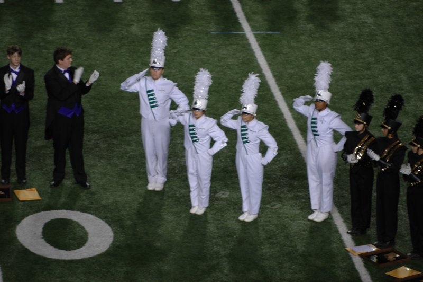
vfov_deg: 4.6
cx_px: 212
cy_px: 141
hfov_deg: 6.9
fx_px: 3522
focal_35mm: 300
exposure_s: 1/80
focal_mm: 200
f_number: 2.8
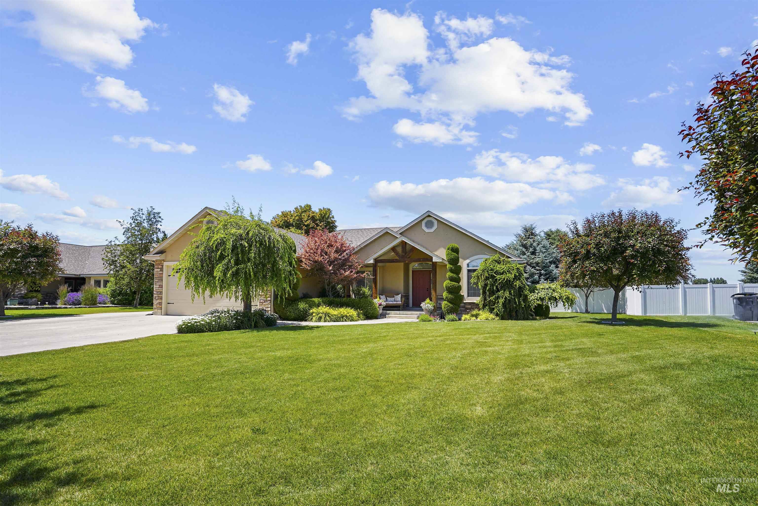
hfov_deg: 96.7
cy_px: 253
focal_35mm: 16
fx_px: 337
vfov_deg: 73.7
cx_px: 379
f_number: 9
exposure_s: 1/125
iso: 100
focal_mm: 16
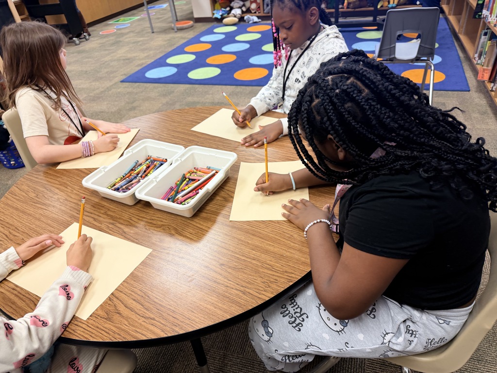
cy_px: 186
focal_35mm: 24
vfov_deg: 56.8
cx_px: 248
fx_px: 345
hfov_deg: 71.6
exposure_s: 1/60
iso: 125
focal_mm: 6.76
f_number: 1.78
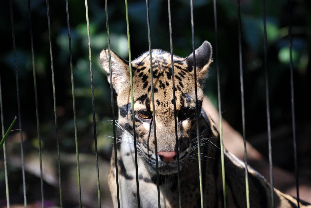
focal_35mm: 180
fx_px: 1557
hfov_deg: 11.4
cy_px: 104
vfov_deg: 7.7
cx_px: 156
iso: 400
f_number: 4.2
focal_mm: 120
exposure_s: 1/250
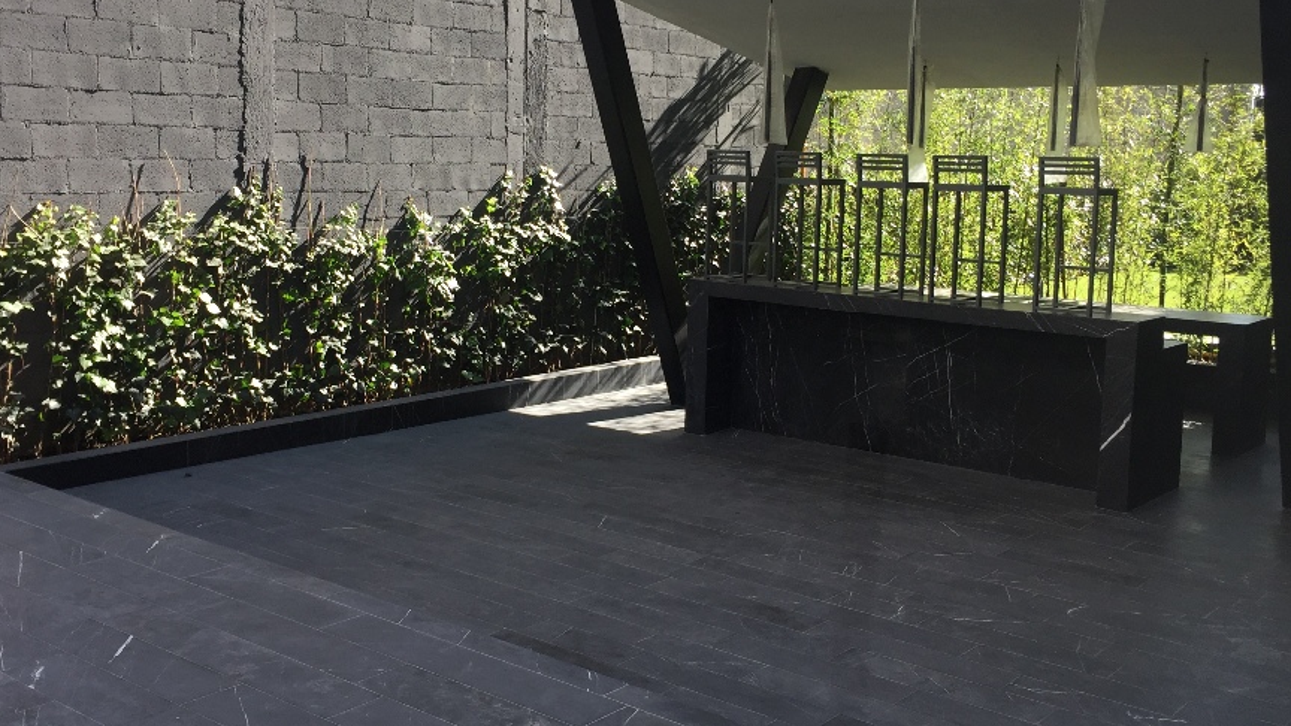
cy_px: 305
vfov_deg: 30.4
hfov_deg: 51.6
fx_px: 1335
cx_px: 605
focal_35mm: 39
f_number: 2.2
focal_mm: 4.15
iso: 32
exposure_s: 1/278
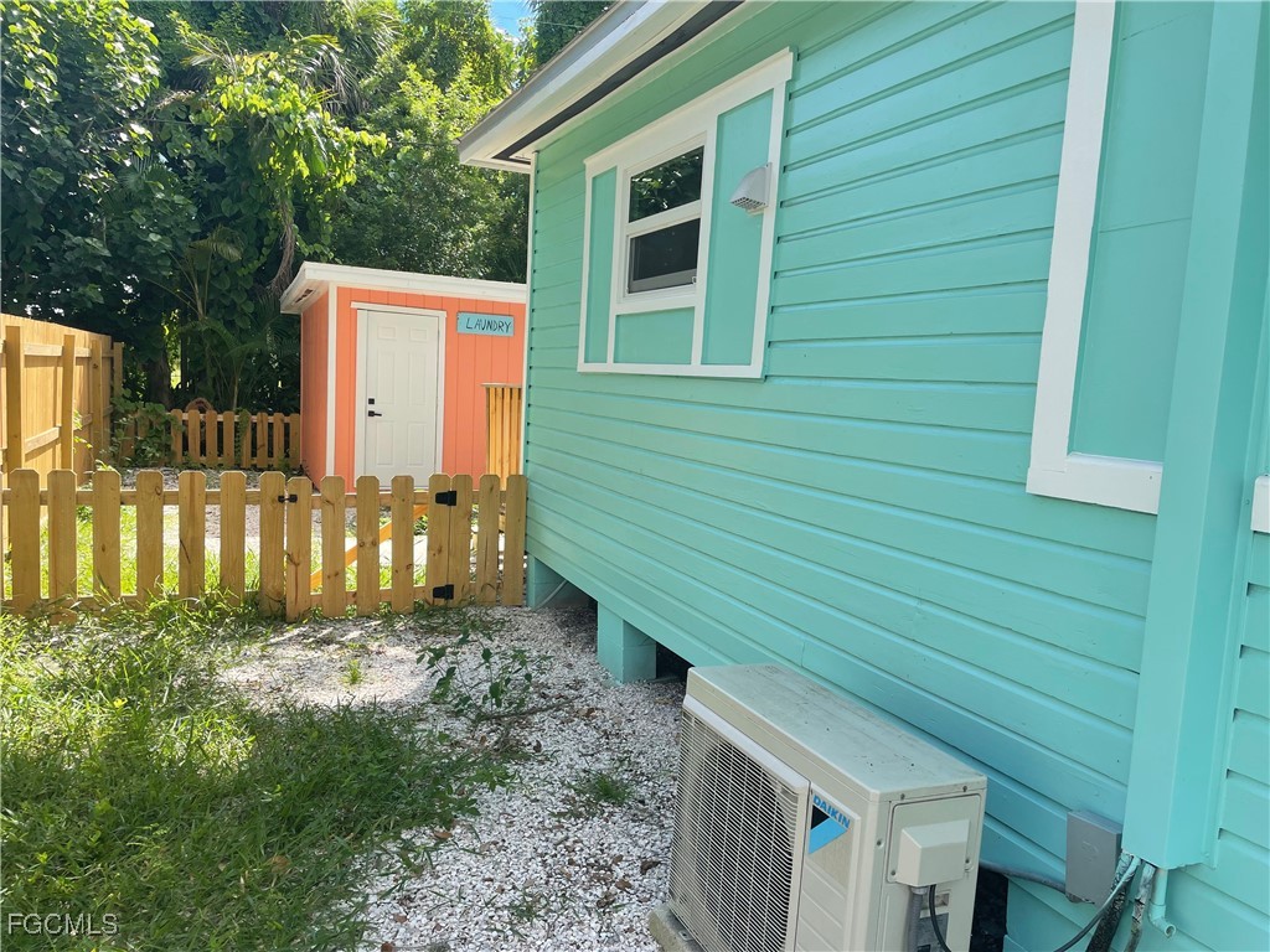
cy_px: 476
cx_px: 635
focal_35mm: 26
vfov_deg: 53.1
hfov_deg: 67.3
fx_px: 954
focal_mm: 4.2
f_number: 1.6
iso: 32
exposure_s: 1/774
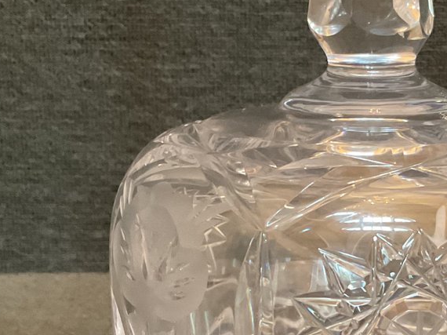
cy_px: 278
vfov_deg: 18.9
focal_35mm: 77
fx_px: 994
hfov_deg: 24.8
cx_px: 381
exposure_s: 1/33
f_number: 1.8
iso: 200
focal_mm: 3
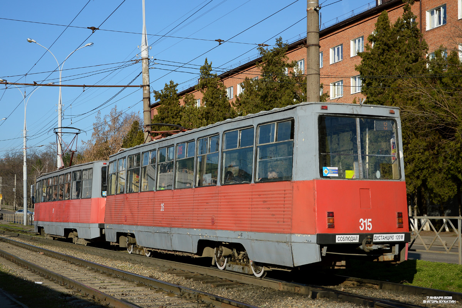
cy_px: 154
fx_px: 654
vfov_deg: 26.5
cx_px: 231
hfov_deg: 38.9
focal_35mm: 51
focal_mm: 34
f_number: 5.6
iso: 100
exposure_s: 1/640
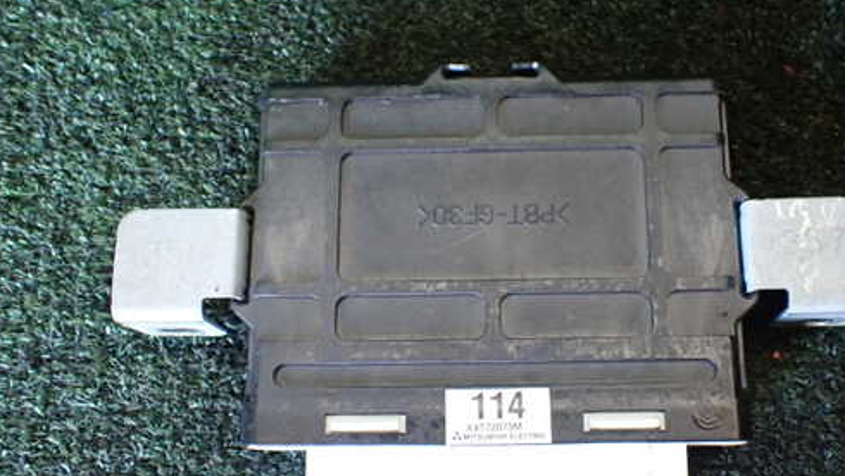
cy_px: 252
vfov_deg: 29.7
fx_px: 897
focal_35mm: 40
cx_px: 500
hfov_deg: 50.2
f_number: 2.3
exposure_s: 1/40
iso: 800
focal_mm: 5.4
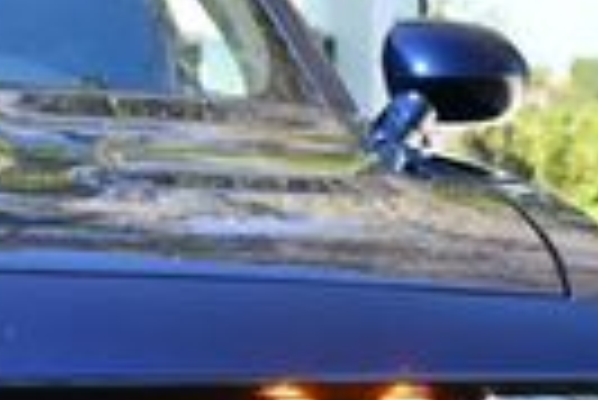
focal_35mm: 308
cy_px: 449
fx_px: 5122
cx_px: -360
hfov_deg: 6.6
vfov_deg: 4.5
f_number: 5.6
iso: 200
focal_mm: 32
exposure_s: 1/250
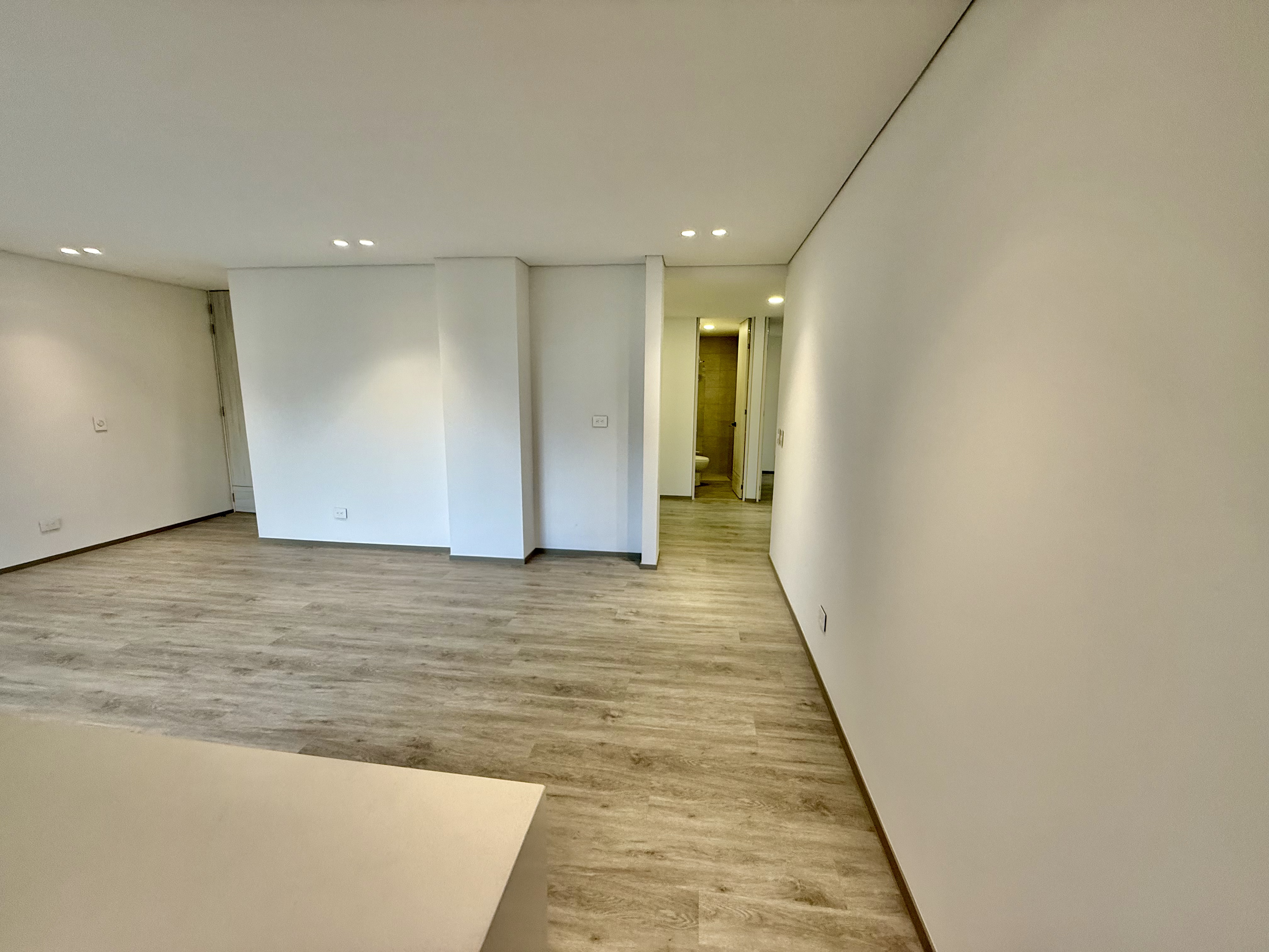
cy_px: 476
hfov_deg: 102.1
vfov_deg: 85.7
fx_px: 513
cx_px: 634
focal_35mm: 14
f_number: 2.2
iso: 200
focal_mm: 2.22
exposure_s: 1/120
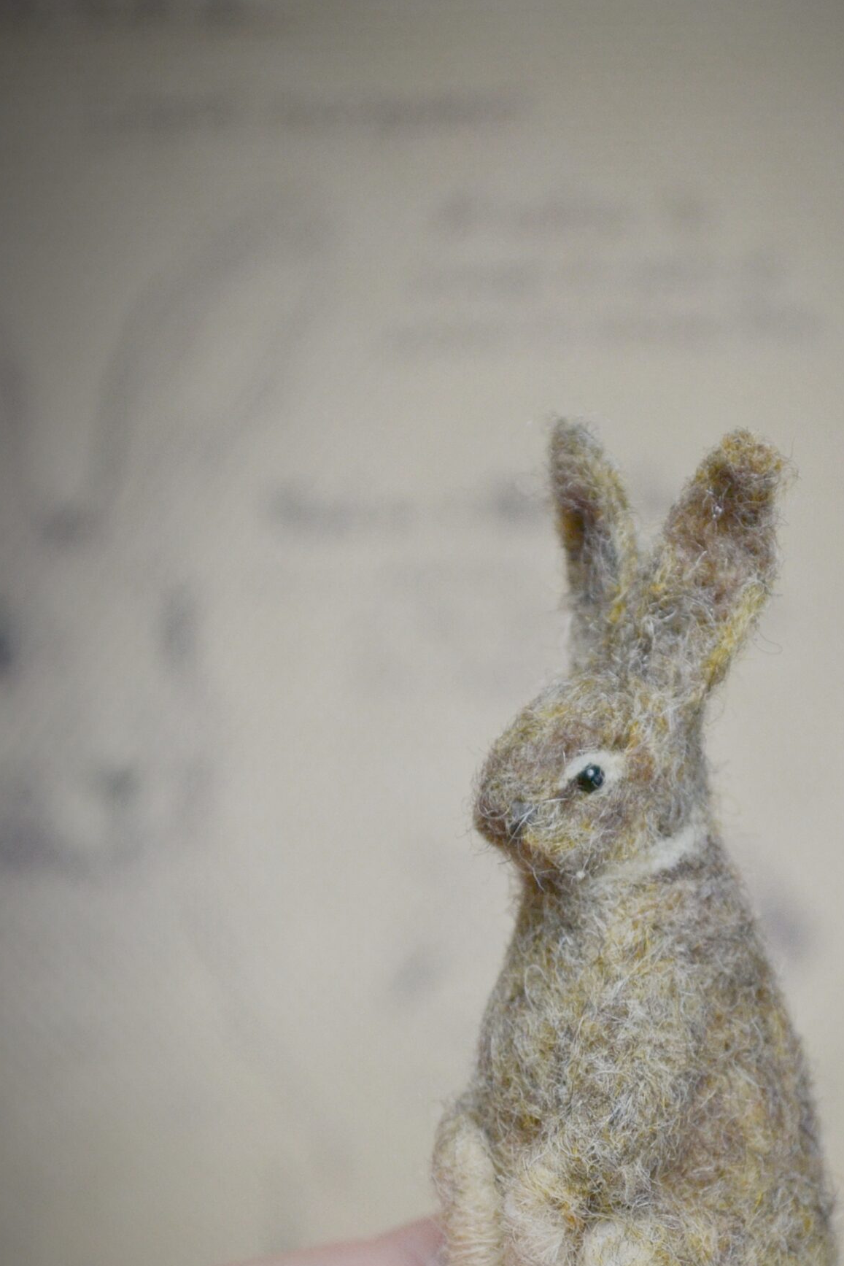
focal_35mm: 122
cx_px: 618
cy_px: 874
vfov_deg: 16.8
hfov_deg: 11.2
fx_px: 4280
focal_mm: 55
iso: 800
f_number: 6.3
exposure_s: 1/200
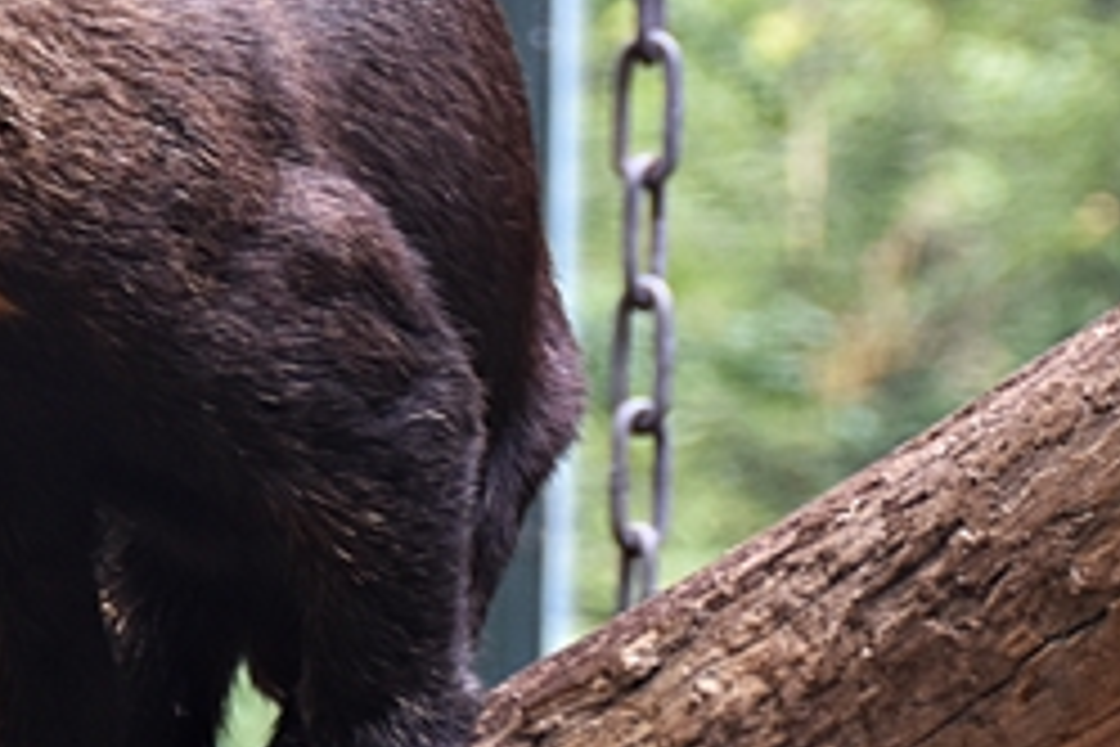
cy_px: 353
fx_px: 11510
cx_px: 90
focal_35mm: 370
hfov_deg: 5.6
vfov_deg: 3.7
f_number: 5
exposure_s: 1/80
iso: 400
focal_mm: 60
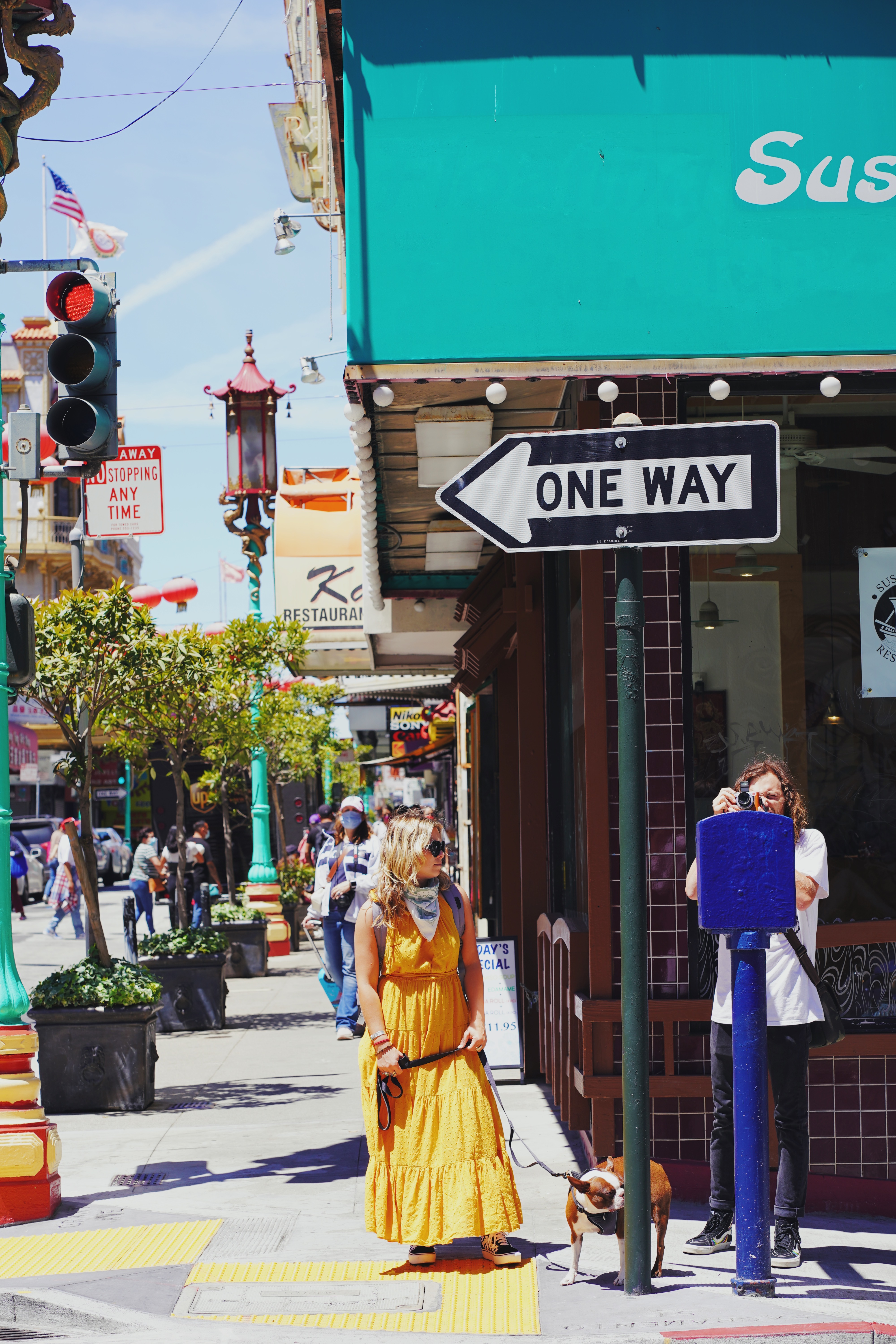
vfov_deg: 23.9
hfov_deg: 16.1
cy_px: 672
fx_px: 3173
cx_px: 448
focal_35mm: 85
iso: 100
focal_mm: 85
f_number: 8
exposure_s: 1/200
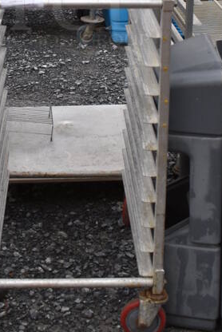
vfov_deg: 24.6
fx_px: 729
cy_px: 7
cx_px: 68
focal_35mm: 79
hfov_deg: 17.2
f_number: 8
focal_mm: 24
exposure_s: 1/250
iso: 200
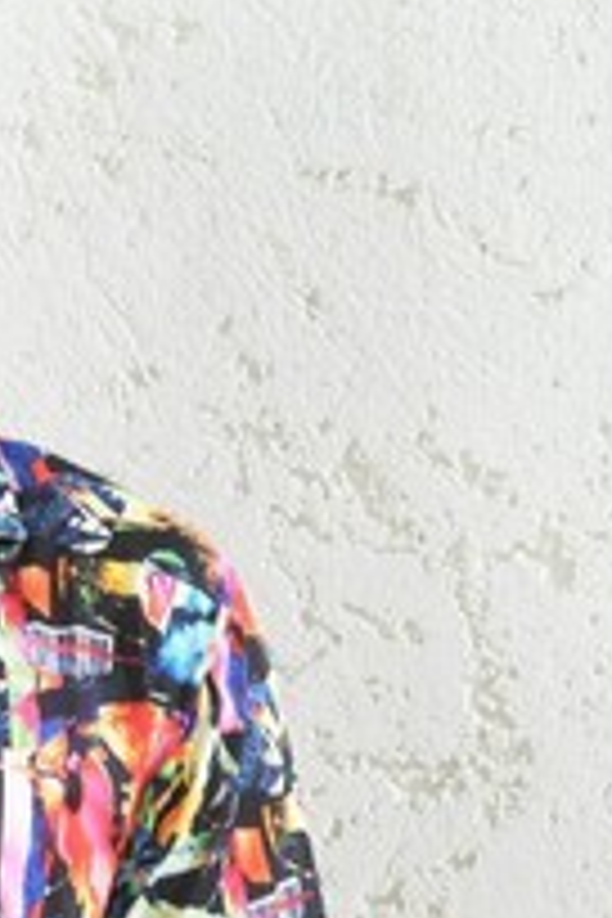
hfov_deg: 2.3
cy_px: 1066
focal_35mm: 607
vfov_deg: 3.4
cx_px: -288
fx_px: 15477
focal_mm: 165
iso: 125
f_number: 7.1
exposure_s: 1/160
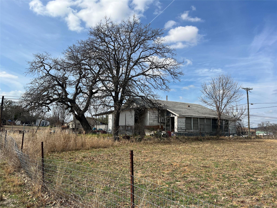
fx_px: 208
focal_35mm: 26
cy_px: 104
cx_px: 138
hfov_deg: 67.3
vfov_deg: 53.1
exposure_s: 1/5076
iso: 50
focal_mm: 5.7
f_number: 1.5
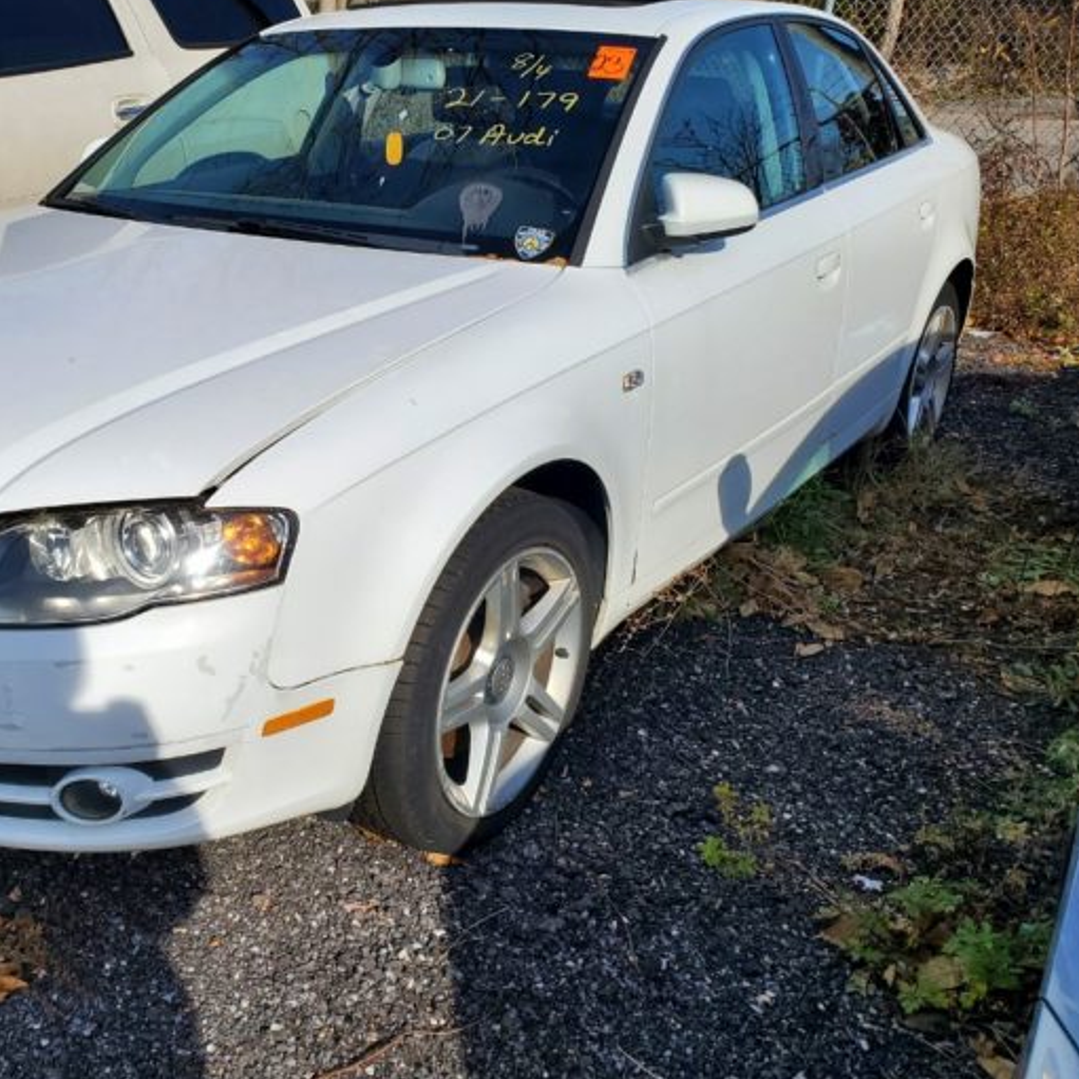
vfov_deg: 46.0
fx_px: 1270
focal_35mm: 36
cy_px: 498
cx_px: 266
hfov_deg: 44.5
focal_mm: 4.3
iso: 50
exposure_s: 1/3687
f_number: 2.4
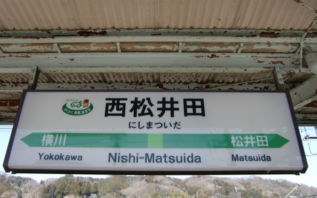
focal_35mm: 30
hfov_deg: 62.9
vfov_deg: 41.8
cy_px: 106
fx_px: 259
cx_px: 158
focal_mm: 4.9
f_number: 2.6
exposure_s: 1/500
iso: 64
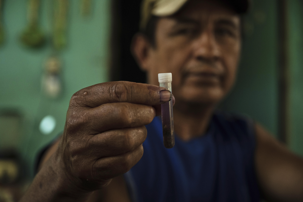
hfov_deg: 28.8
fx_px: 589
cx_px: 152
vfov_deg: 19.5
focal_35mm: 70
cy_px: 101
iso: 1250
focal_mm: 70
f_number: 4
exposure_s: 1/160
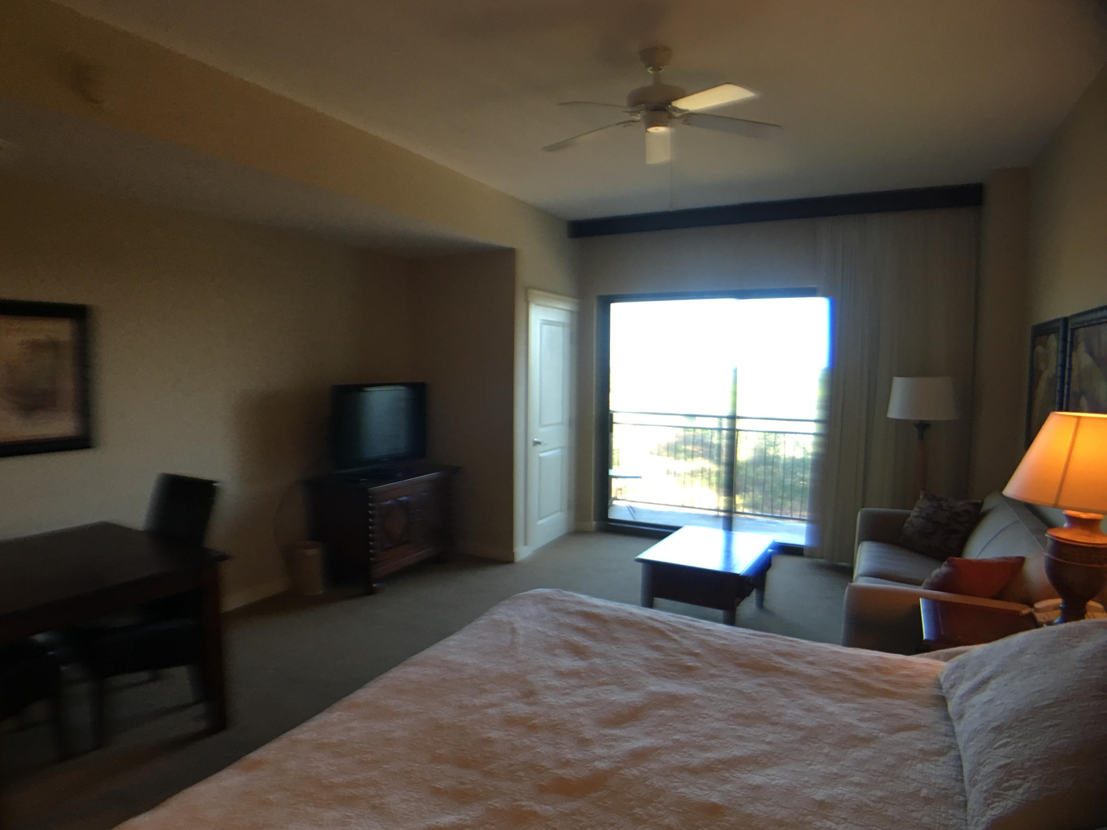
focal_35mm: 30
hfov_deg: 60.0
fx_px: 959
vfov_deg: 46.8
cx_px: 535
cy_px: 422
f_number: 2.2
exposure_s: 1/15
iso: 32
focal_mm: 4.15
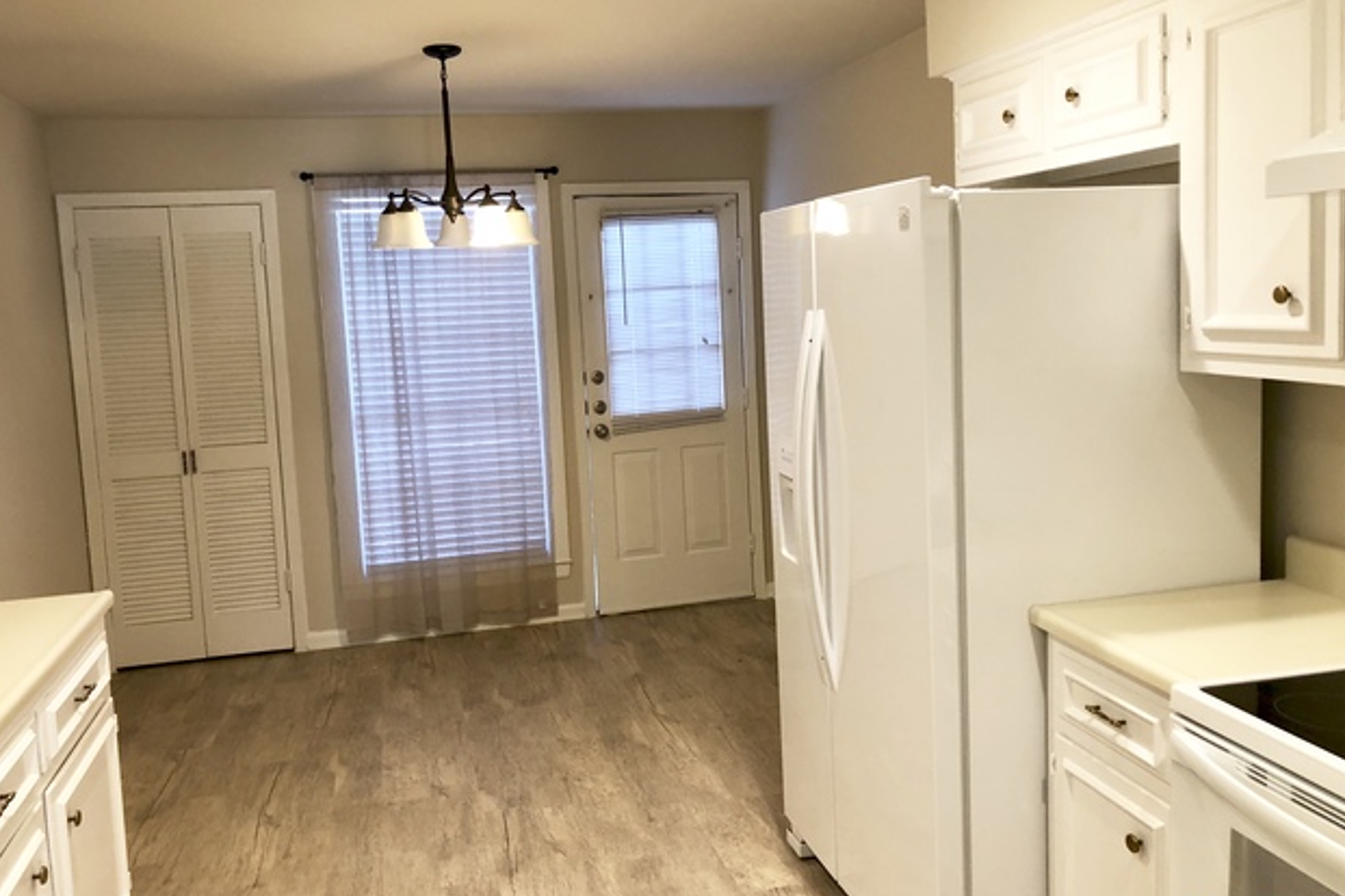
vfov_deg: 43.6
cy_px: 431
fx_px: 1121
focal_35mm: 30
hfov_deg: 61.9
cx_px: 663
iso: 40
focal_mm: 3.99
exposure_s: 1/20
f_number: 1.8
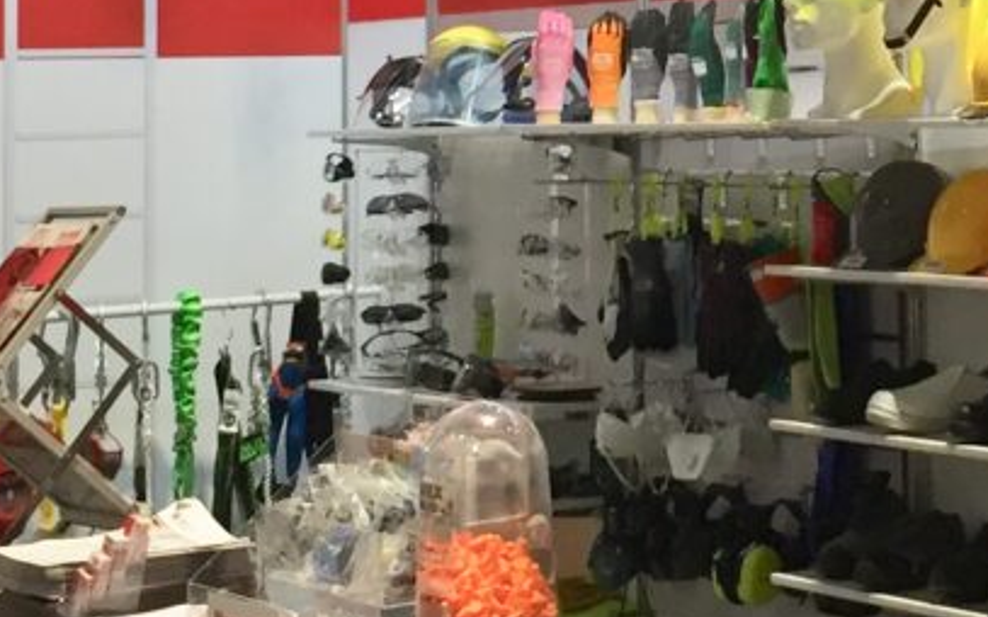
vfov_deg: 11.0
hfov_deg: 17.6
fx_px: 3122
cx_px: 986
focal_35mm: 116
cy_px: -148
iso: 32
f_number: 2.2
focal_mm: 4.15
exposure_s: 1/33
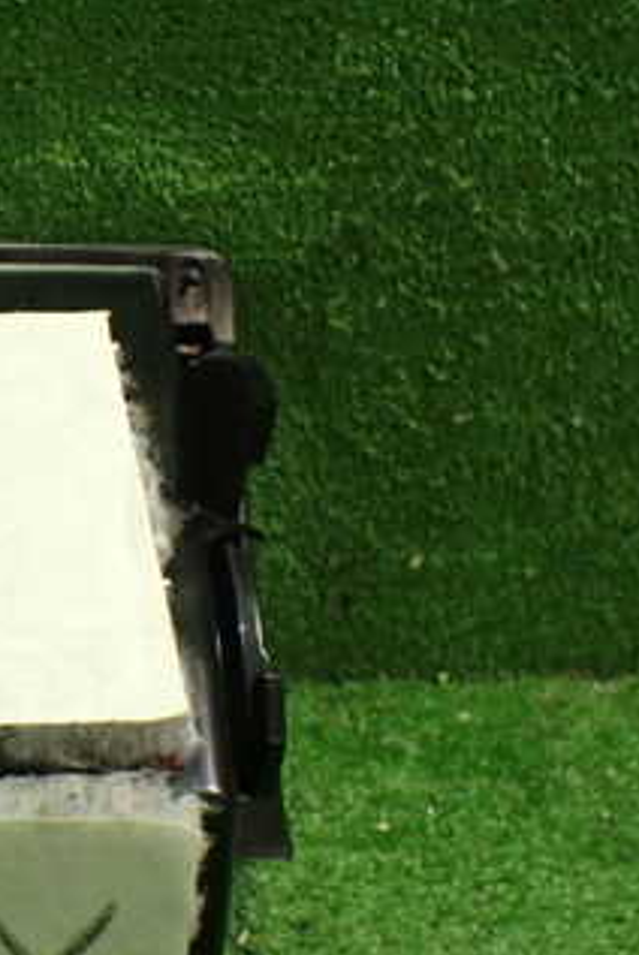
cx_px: -118
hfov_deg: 21.5
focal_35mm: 59
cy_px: 600
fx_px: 1567
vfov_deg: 33.7
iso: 800
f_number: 2.3
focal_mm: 5.4
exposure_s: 1/40
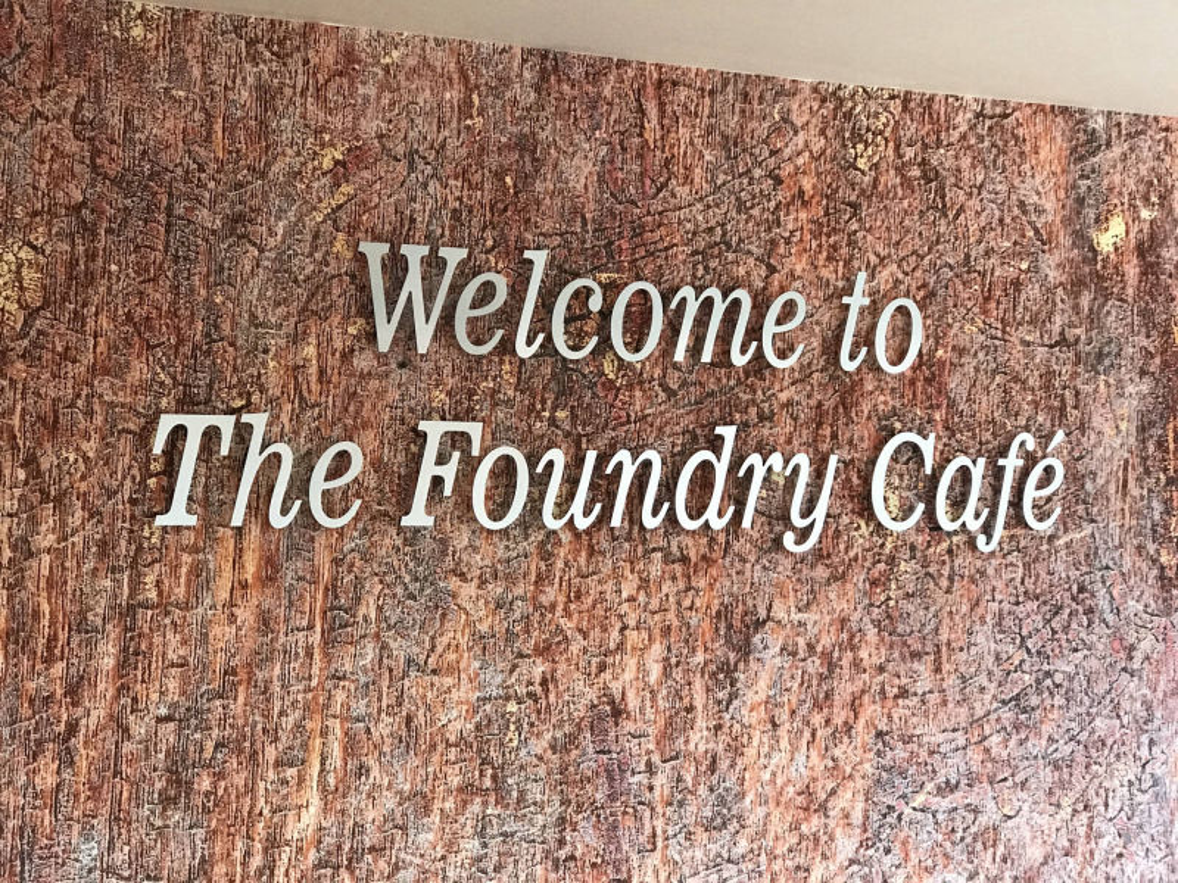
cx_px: 589
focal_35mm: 57
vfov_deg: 25.7
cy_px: 442
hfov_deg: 33.8
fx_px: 1940
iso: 160
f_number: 2.8
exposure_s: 1/50
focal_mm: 6.6
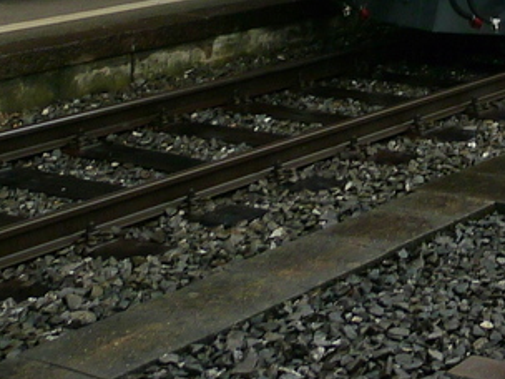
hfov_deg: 18.6
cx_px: 777
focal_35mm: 92
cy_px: -201
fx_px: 1342
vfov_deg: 14.8
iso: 160
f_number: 3.3
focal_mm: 4.7
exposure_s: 1/50
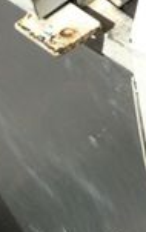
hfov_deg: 7.8
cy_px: -104
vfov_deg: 13.4
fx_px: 938
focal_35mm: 148
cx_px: 432
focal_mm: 4.13
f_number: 2.4
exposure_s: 1/2584
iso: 50
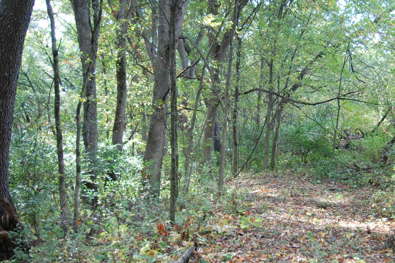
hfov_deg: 47.8
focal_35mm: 40
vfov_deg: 33.6
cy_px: 142
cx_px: 270
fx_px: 435
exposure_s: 1/100
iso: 400
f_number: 5
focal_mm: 19
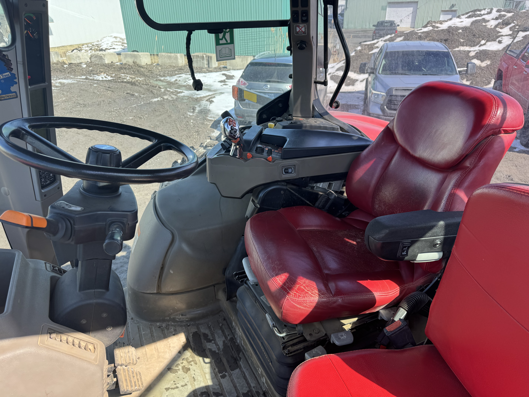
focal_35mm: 24
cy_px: 198
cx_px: 264
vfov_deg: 56.8
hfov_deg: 71.6
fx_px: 367
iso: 80
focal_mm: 6.76
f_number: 1.78
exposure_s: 1/707
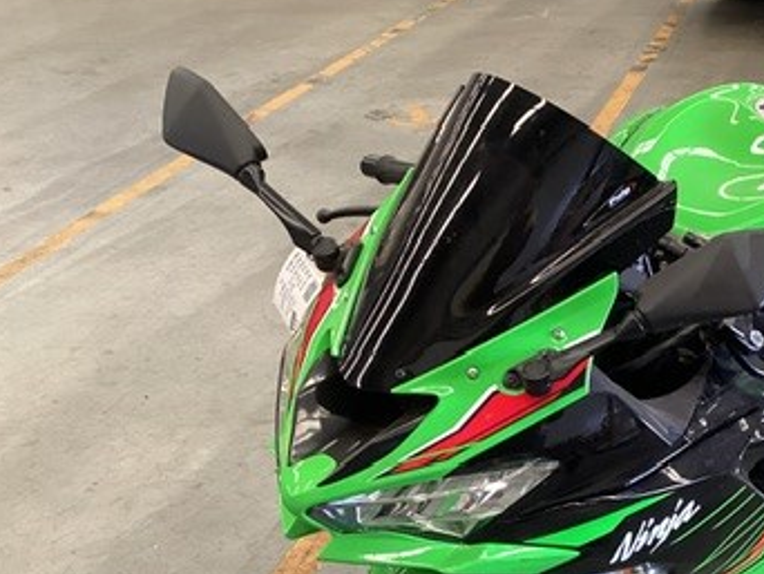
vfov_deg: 24.9
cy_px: 449
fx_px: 1281
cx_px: 668
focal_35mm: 58
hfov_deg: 31.8
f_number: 2.4
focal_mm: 3.3
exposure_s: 1/60
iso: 200
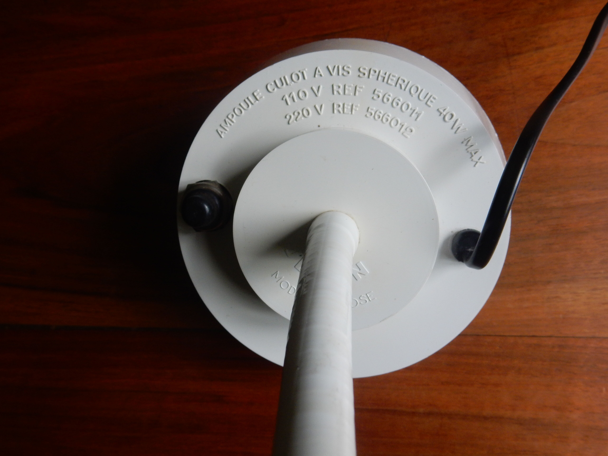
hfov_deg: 60.0
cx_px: 304
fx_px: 527
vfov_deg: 46.8
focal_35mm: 30
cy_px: 228
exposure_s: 1/30
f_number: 4
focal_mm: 5.4
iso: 220
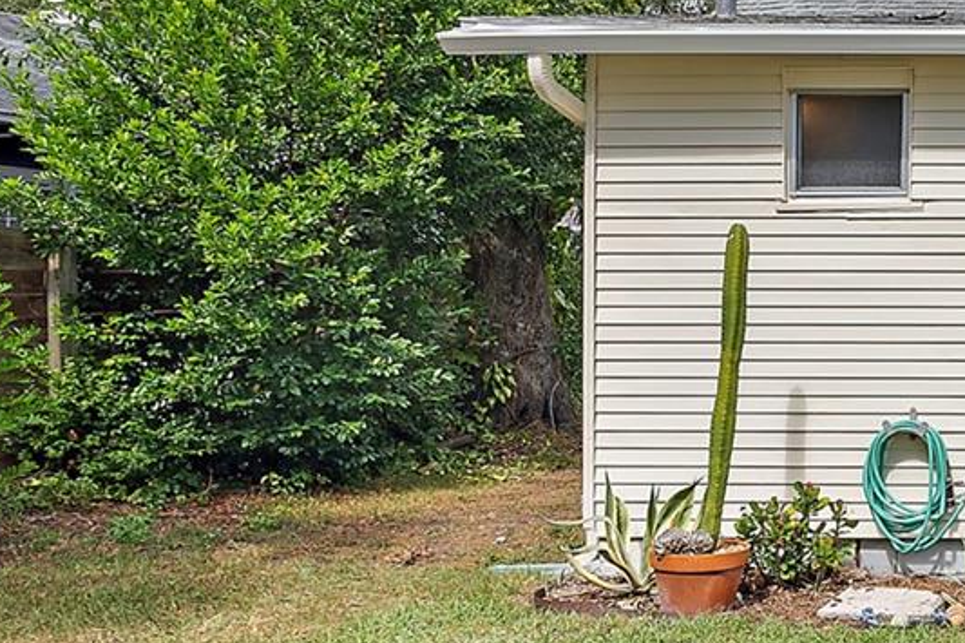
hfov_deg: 31.2
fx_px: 1326
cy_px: 227
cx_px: 1247
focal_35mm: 50
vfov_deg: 27.1
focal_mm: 16.5
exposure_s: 1/100
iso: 80
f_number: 8
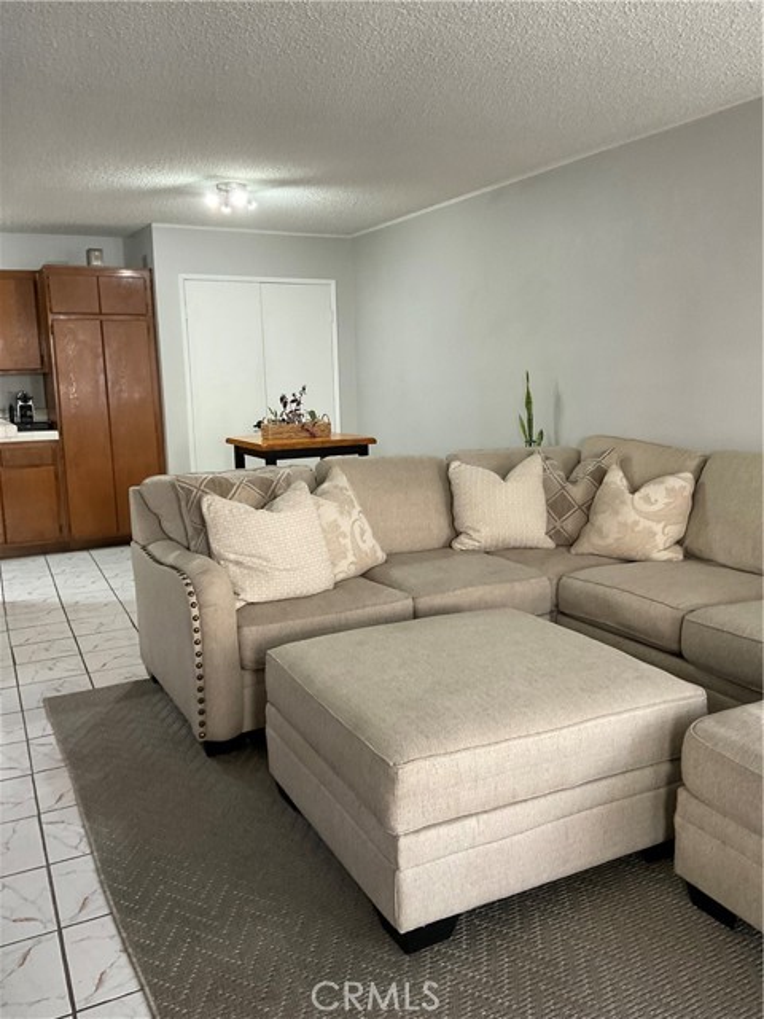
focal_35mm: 29
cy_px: 510
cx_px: 382
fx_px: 853
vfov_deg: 61.7
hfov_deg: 48.2
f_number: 1.8
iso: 125
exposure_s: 1/60
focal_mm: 3
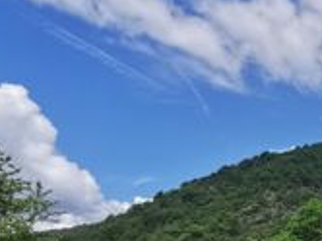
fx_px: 539
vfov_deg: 23.6
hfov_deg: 28.2
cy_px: 266
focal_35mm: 58
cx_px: 403
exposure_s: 1/1992
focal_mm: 2.35
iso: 50
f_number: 2.2
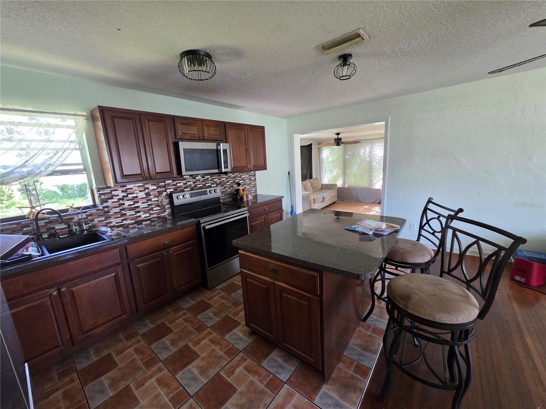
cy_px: 204
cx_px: 273
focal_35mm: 13
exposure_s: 1/60
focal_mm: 2.2
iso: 400
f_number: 1.9
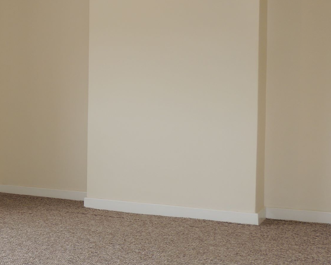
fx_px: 421
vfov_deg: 34.9
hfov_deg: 39.7
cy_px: 146
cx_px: 32
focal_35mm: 43
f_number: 3
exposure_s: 1/50
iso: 100
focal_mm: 4.3
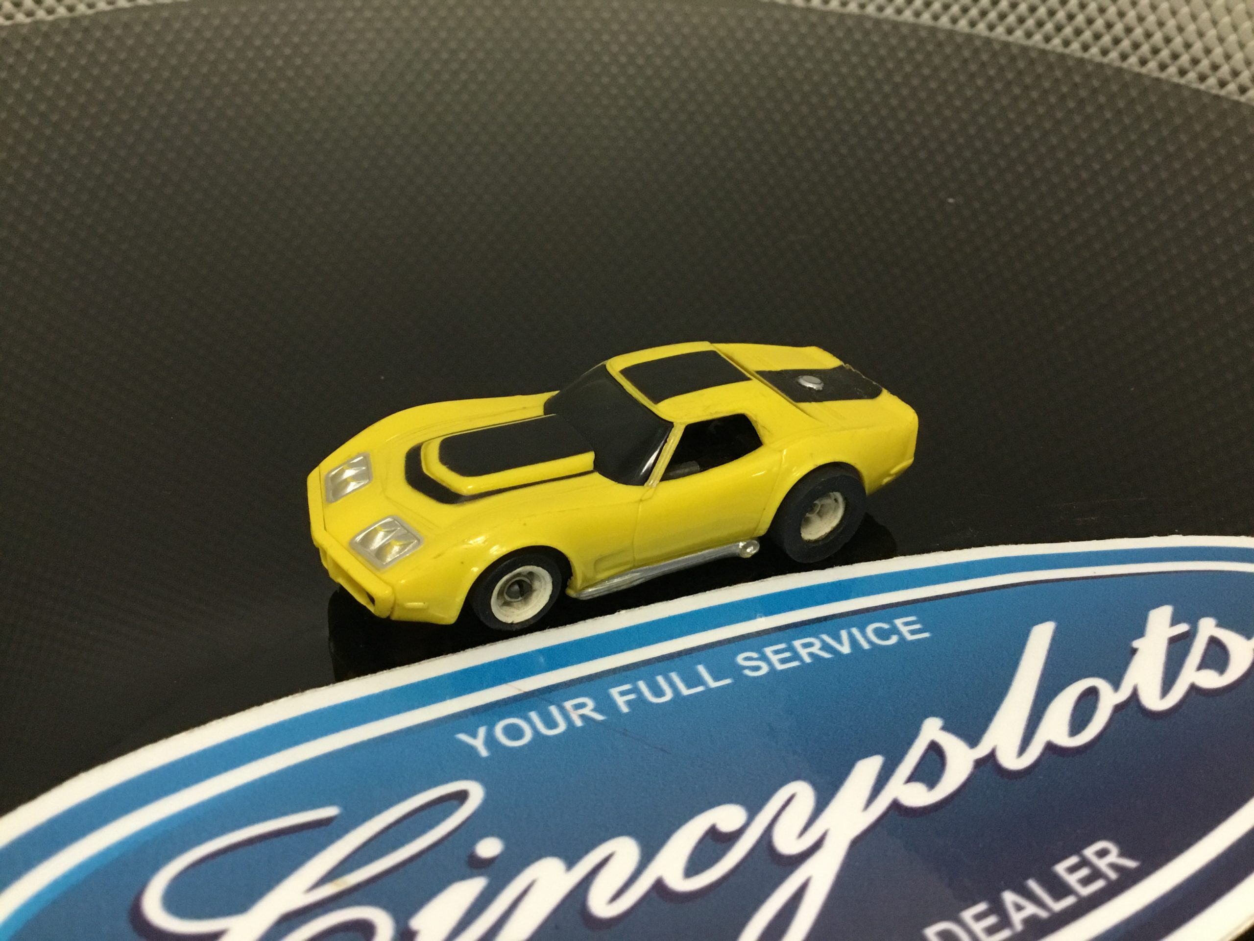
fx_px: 1123
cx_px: 627
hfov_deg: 58.4
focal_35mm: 31
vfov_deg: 45.4
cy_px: 470
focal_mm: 3.3
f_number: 2.4
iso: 160
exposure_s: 1/30
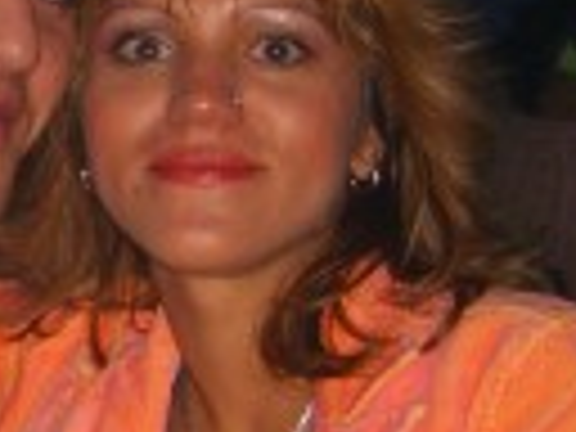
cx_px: -27
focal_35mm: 178
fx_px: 2962
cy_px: 230
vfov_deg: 8.3
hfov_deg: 11.0
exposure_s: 1/60
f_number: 2.8
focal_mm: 7.9
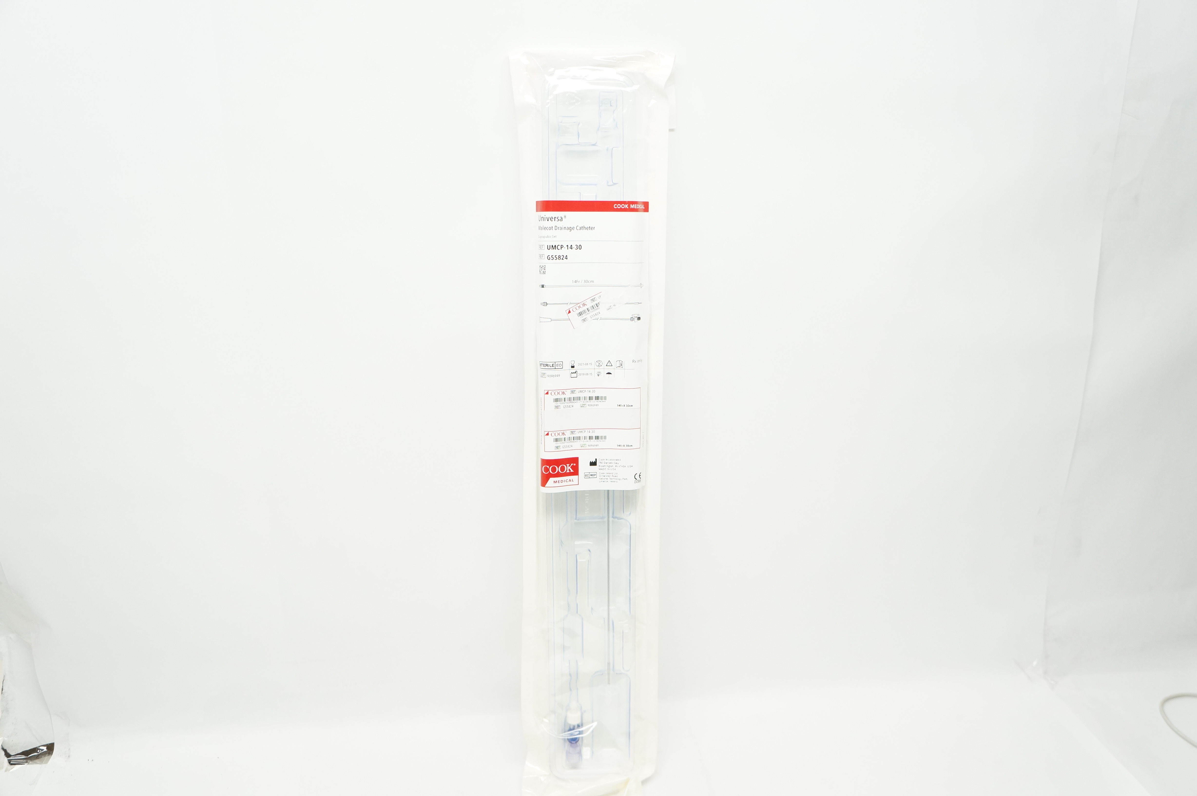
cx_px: 598
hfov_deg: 62.0
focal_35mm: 30
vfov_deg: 43.5
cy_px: 398
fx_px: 996
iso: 800
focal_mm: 20
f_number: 5.6
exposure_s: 1/125
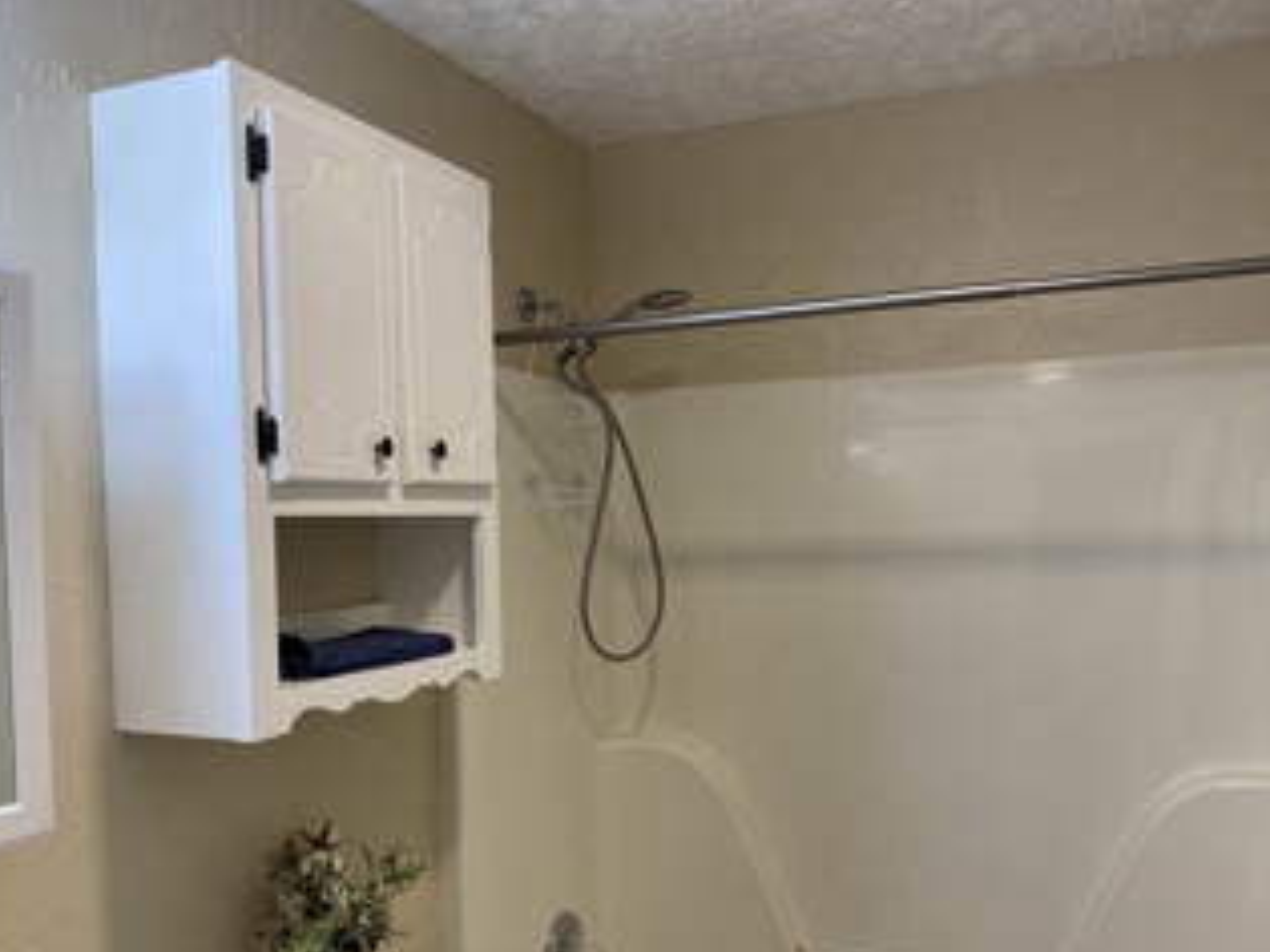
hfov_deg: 55.2
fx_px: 1210
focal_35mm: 33
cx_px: 564
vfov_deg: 42.6
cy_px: 601
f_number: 1.8
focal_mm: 4.25
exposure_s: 1/60
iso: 80
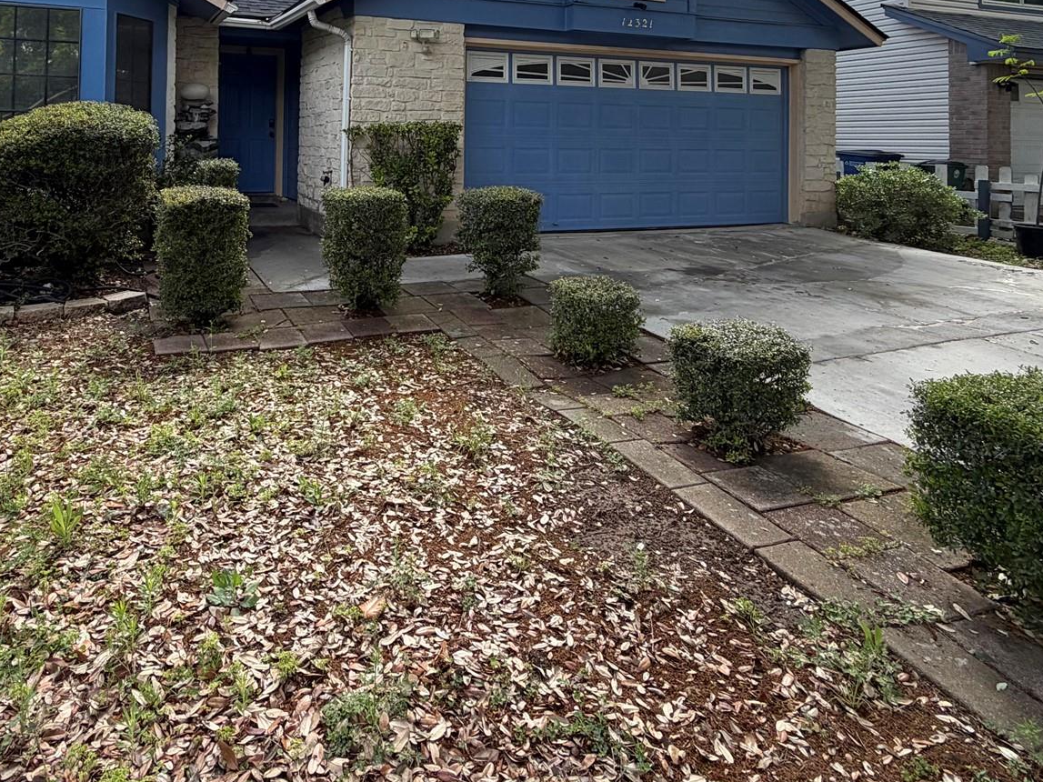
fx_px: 753
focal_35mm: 25
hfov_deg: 68.2
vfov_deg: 50.4
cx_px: 385
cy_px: 120
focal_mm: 2.22
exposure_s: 1/864
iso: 32
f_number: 2.2
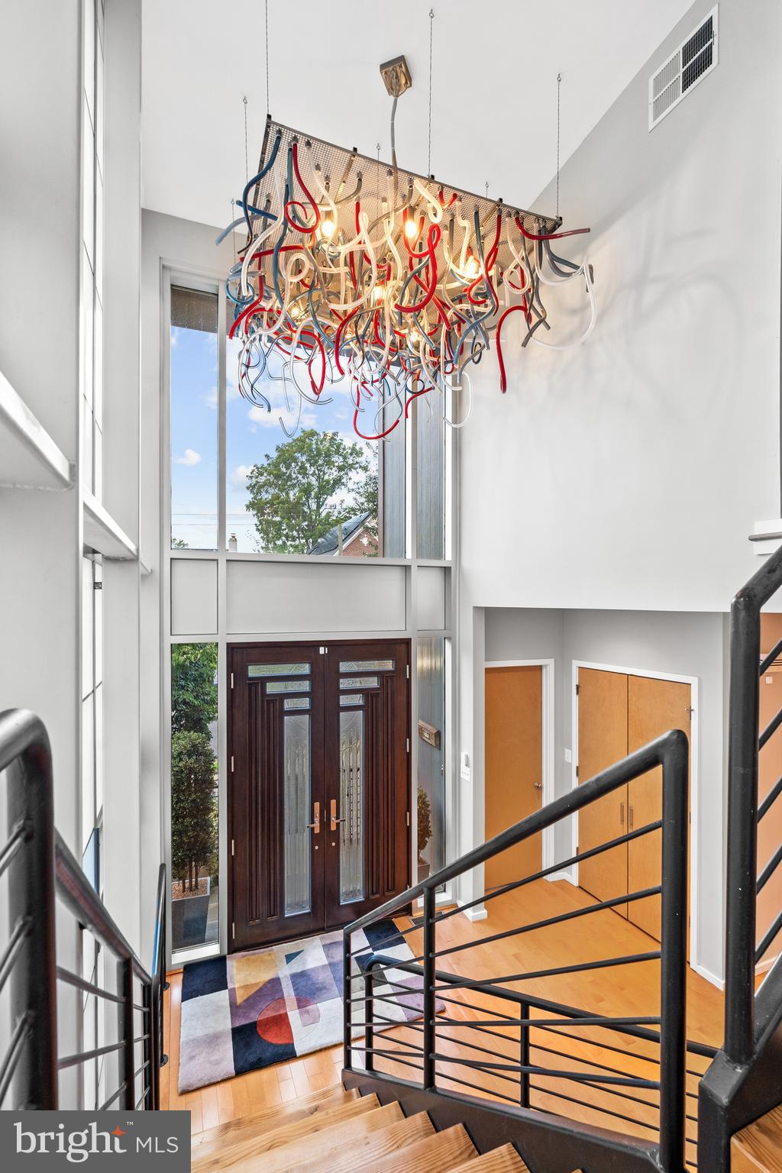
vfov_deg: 96.7
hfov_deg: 73.7
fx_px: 521
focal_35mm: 16
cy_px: 586
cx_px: 391
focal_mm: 16
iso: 800
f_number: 8
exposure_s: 1/13
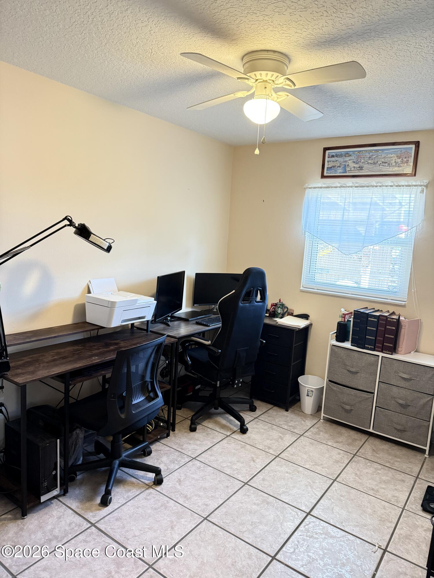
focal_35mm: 24
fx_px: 401
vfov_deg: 71.6
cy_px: 289
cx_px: 217
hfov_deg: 56.8
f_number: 1.78
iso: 640
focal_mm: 6.76
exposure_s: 1/60
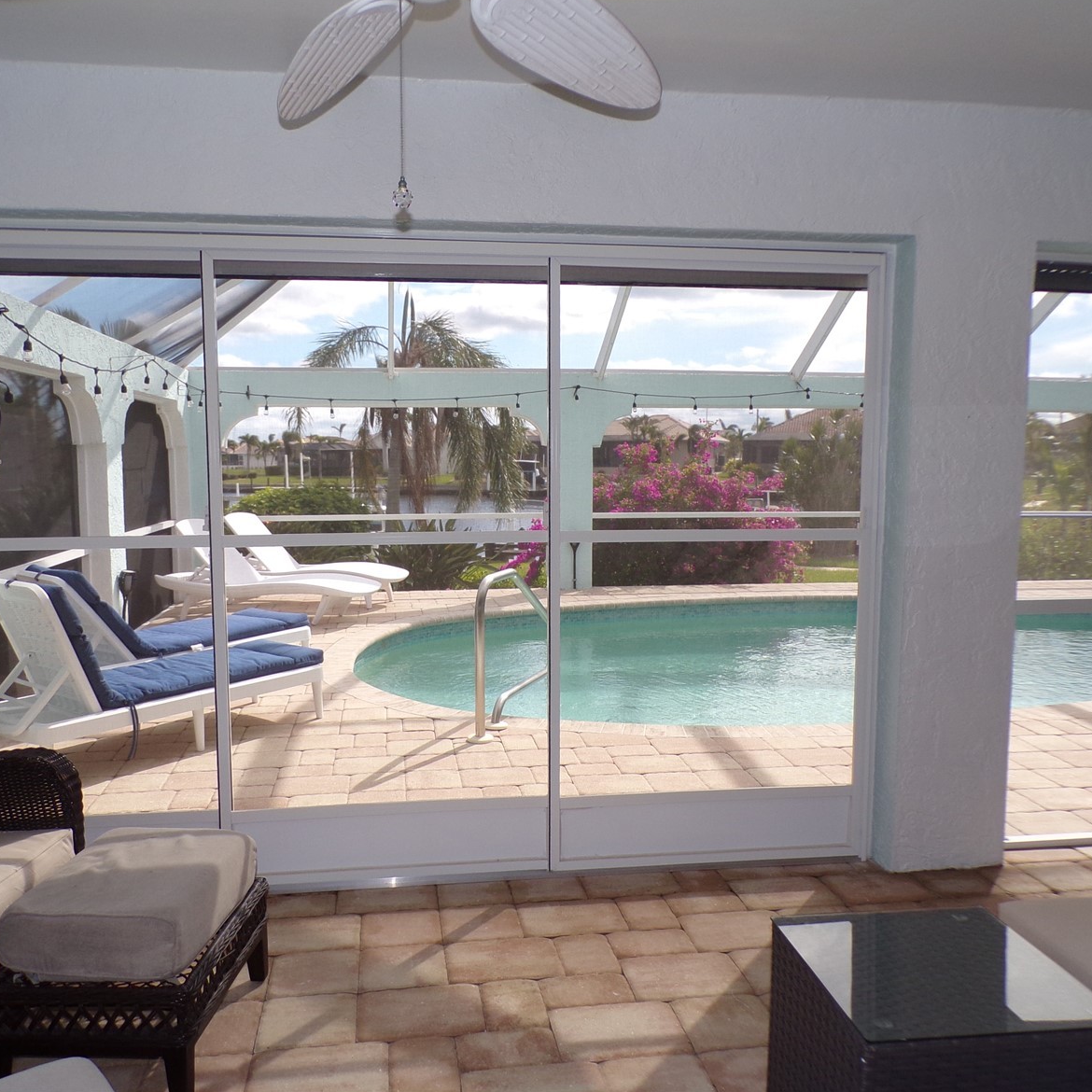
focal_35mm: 29
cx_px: 516
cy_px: 533
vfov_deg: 55.6
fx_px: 1035
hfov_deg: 55.6
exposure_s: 1/350
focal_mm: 4.3
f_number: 3
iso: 80
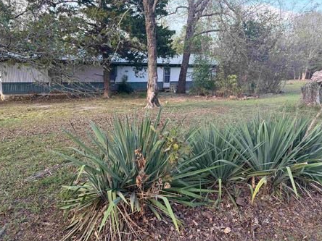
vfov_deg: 51.3
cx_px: 150
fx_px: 251
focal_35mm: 27
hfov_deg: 65.3
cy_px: 127
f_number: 1.78
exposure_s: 1/342
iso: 100
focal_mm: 6.76
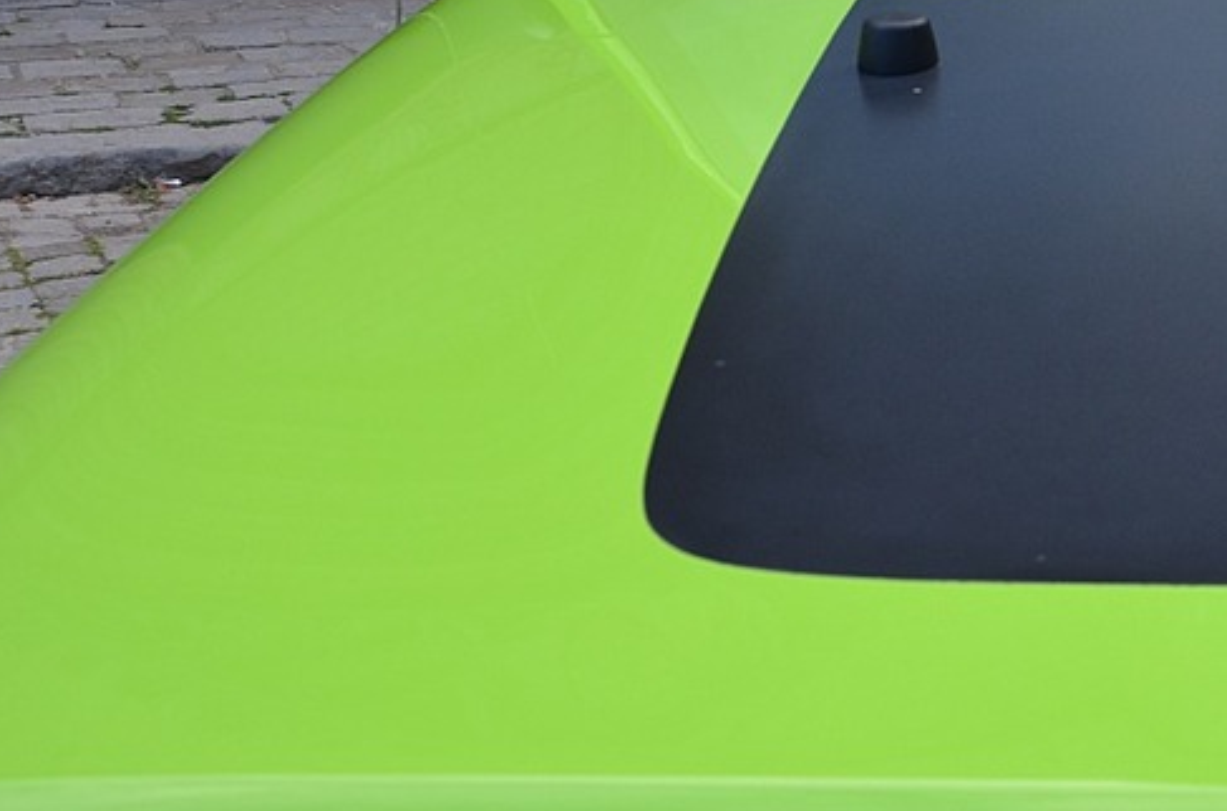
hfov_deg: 25.5
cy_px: -86
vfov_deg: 18.4
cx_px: 1492
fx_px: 2414
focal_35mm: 71
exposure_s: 1/160
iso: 200
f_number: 6.3
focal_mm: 18
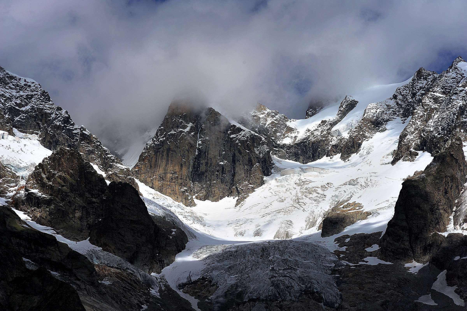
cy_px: 156
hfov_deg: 20.8
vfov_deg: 13.9
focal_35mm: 98
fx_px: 1270
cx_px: 234
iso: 320
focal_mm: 98
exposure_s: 1/1600
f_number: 11
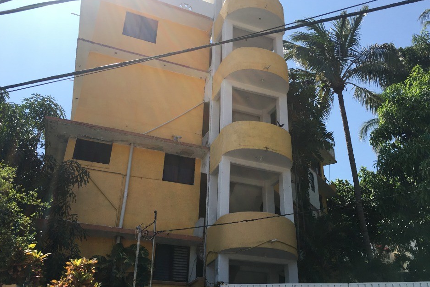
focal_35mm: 33
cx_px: 231
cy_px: 156
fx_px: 394
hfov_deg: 57.2
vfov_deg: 39.9
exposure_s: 1/1672
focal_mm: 4.15
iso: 25
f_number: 2.2
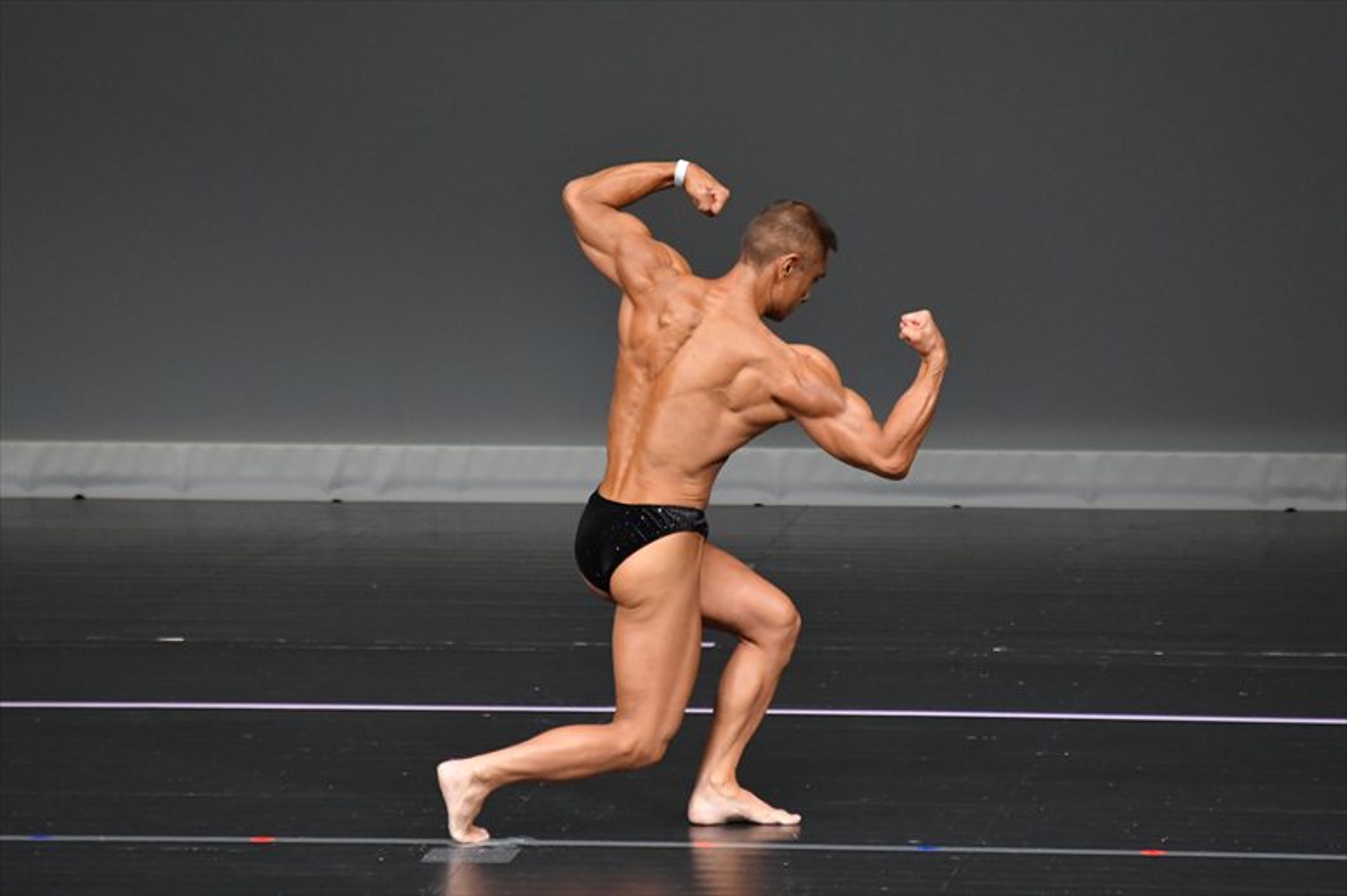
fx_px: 16830
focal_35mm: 450
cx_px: 674
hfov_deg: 4.6
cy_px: 448
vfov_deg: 3.1
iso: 4000
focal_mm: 300
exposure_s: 1/400
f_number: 5.6
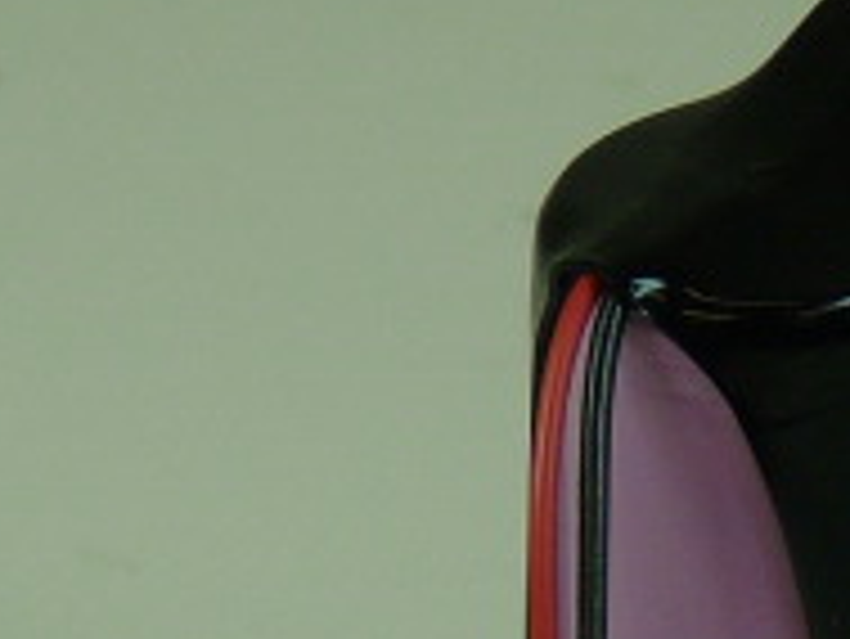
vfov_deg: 3.1
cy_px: 878
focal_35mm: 483
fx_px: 11868
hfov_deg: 4.1
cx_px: 828
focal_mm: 14.4
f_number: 3.4
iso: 100
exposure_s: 1/80
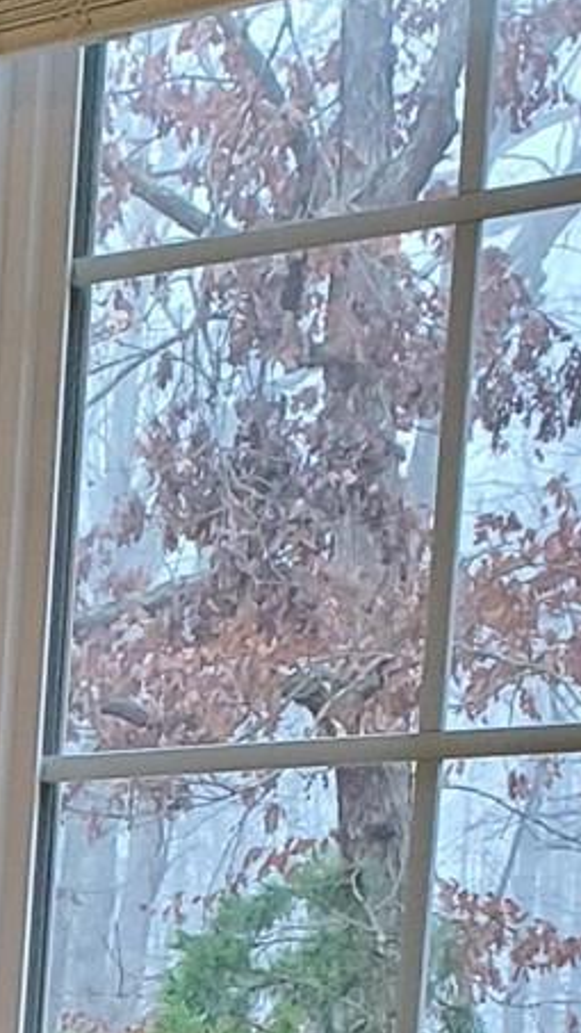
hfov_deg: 7.7
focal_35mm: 144
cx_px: -948
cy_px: 1624
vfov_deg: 13.9
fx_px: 3942
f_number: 2.4
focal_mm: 4.3
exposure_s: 1/120
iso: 250
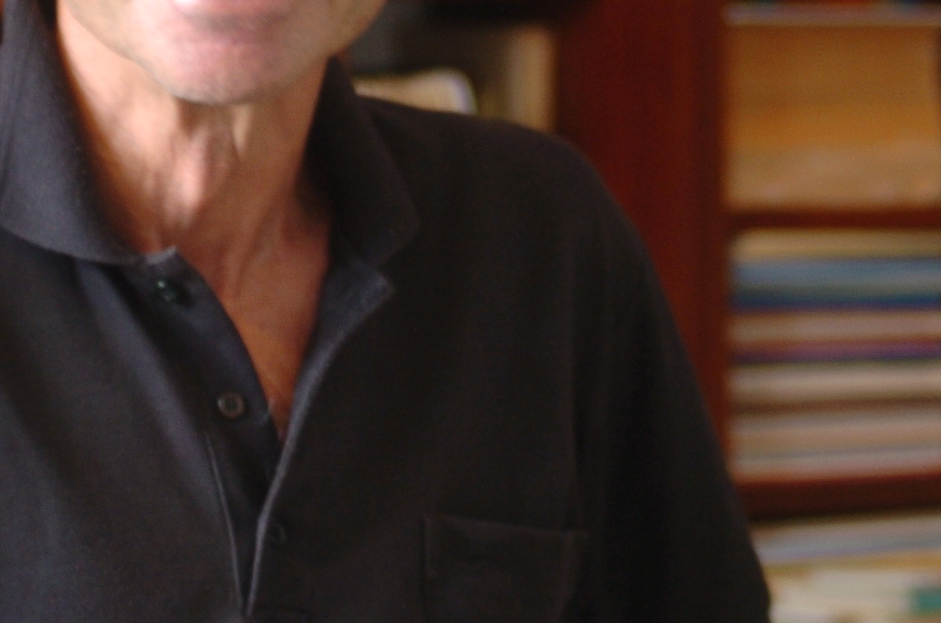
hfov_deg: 9.3
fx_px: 5739
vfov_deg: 6.2
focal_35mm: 220
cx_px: 97
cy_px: -6
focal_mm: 52
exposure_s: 1/25
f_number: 2.8
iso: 200
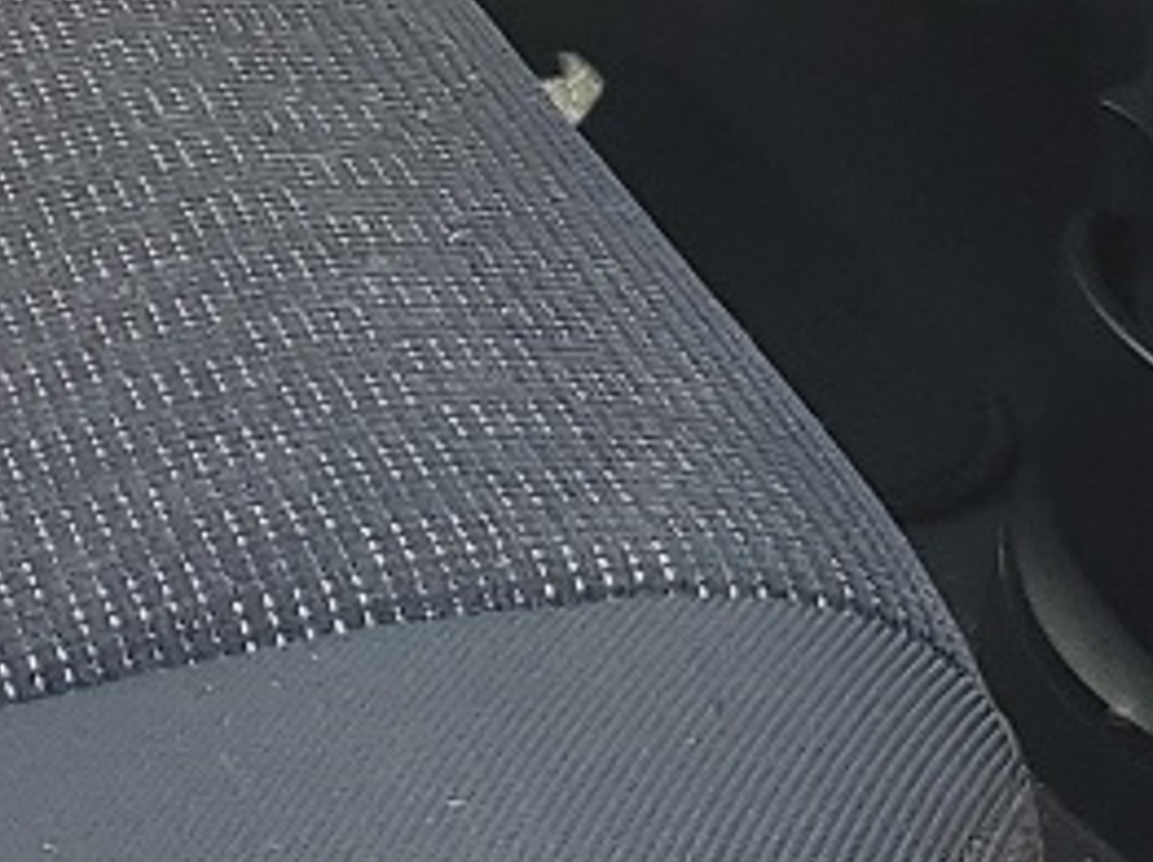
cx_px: -251
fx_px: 5291
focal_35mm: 159
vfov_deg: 9.2
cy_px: -185
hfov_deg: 12.1
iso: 50
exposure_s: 1/154
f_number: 1.5
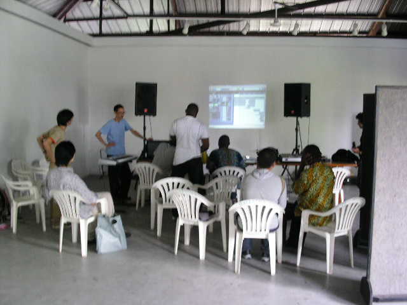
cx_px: 204
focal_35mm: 38
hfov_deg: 49.0
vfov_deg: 37.7
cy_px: 152
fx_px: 447
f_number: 2.8
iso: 200
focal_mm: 7.8
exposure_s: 1/10
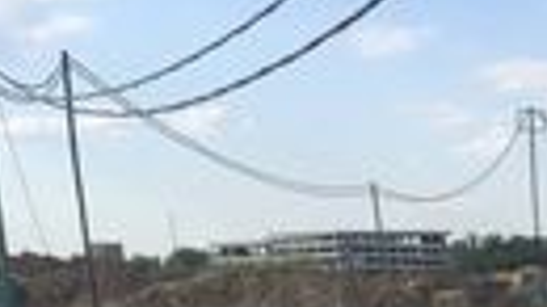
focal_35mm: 97
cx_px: 732
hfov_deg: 20.0
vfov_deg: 11.3
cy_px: 614
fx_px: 1406
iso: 32
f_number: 2.2
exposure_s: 1/1041
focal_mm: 4.15
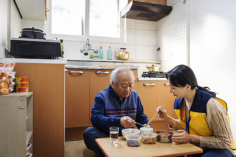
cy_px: 78
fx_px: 210
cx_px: 118
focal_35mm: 32
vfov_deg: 41.2
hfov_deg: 58.7
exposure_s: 1/125
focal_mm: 32
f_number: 2.8
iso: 640
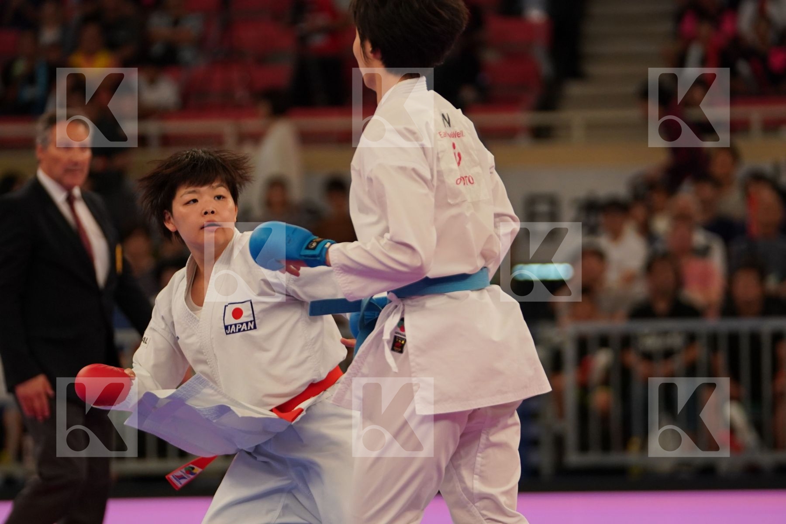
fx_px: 5196
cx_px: 393
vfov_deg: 5.8
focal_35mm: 238
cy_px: 262
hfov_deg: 8.7
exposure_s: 1/1000
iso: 1600
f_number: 2.8
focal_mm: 159
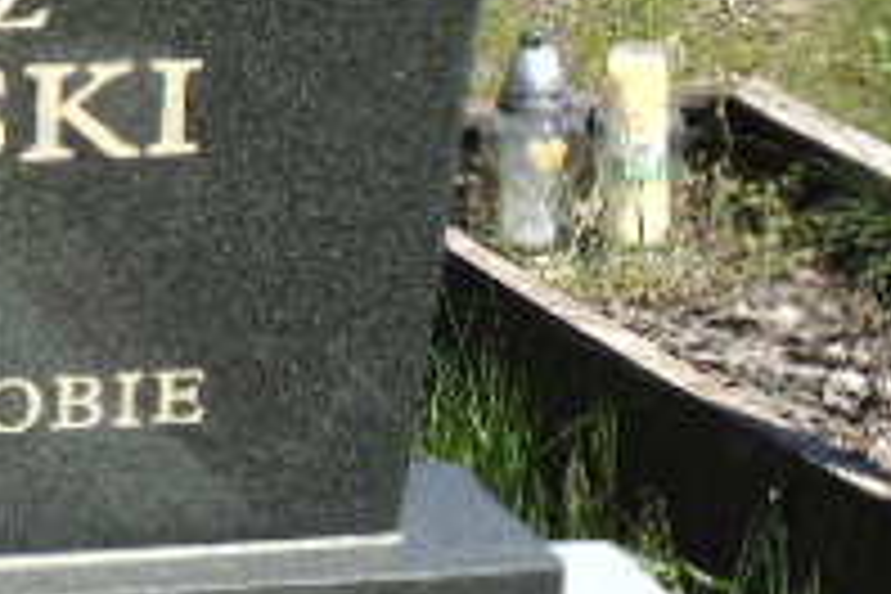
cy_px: 0
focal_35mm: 208
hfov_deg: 9.6
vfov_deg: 6.6
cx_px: -436
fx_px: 5148
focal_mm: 11
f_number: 4.5
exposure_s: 1/500
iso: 80
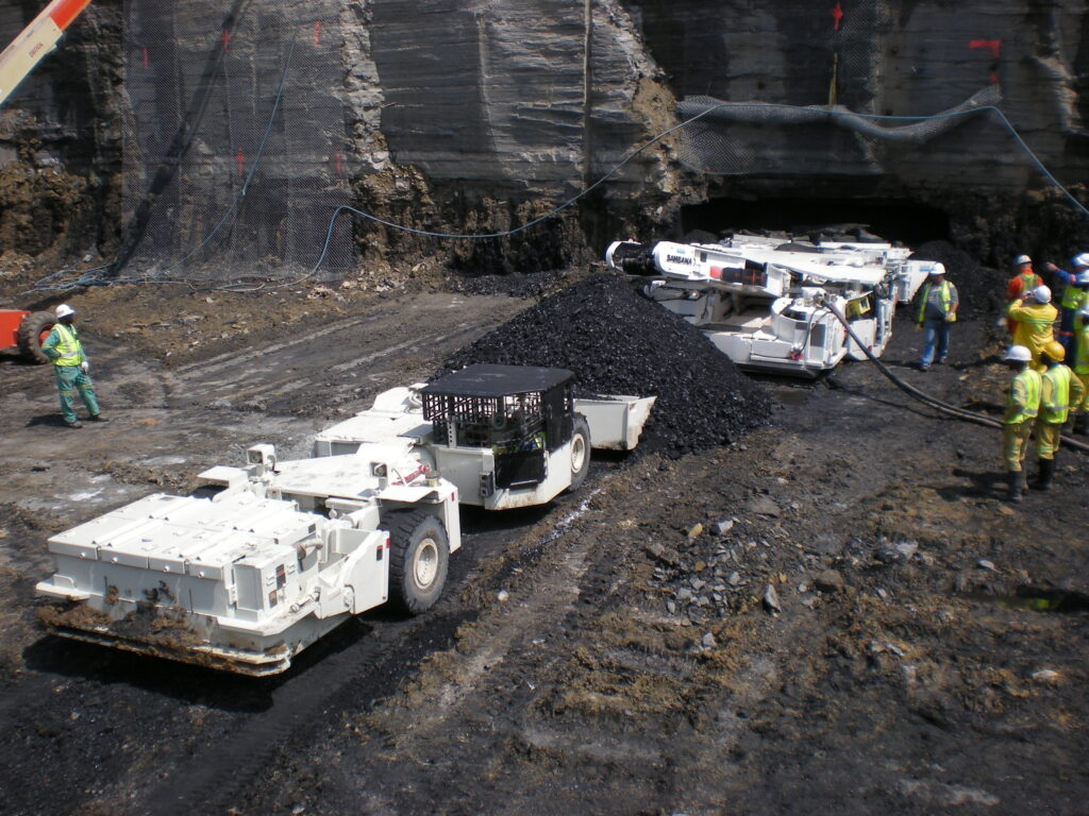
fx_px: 1195
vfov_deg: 37.7
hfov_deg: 49.0
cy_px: 408
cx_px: 544
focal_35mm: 38
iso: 64
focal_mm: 6.3
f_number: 4.6
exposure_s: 1/447
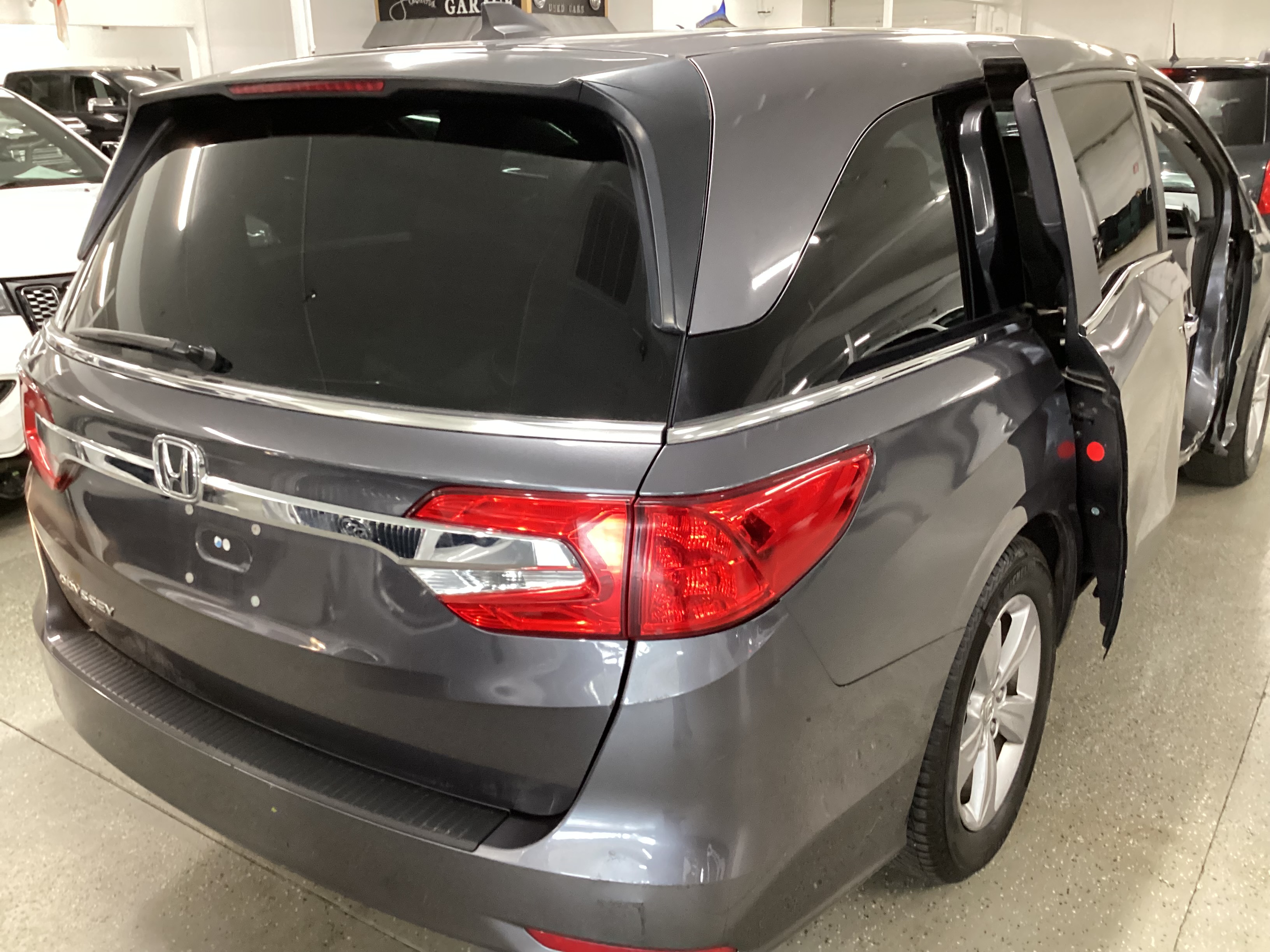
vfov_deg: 45.4
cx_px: 635
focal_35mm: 31
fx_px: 1137
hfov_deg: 58.4
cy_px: 476
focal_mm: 3.3
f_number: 2.4
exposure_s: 1/30
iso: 320
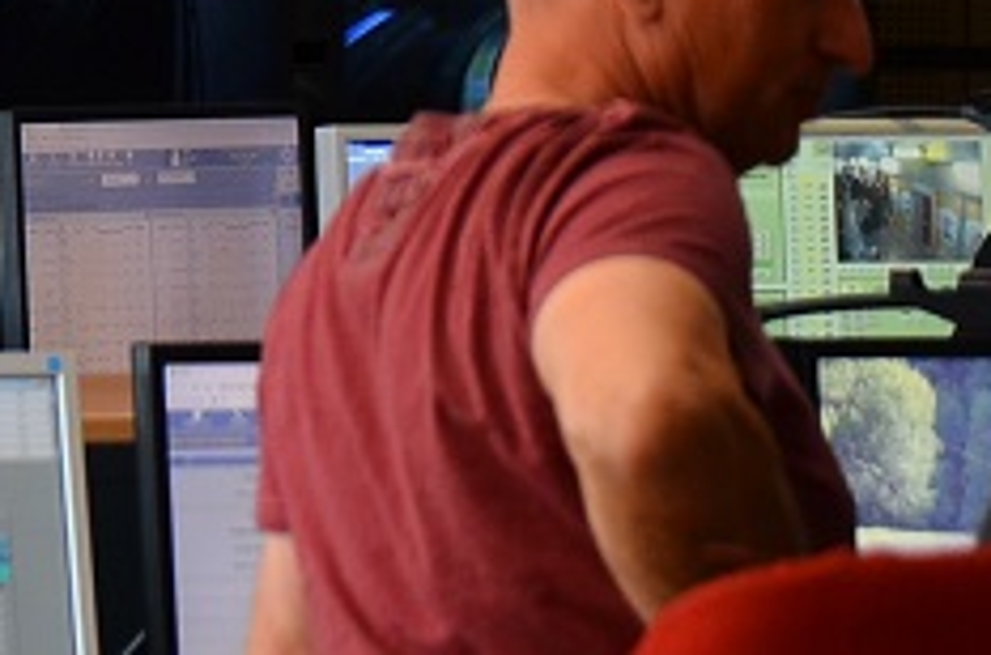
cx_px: -612
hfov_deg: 5.1
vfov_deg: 3.4
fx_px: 10981
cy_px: -315
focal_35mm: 400
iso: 500
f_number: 4
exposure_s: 1/25
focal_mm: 62
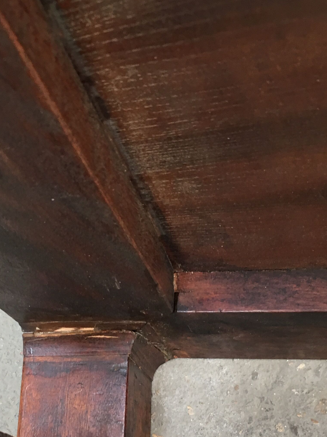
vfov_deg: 33.0
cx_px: 108
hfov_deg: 25.1
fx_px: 731
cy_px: 287
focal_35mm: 58
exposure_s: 1/33
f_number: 2.2
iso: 100
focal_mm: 4.15
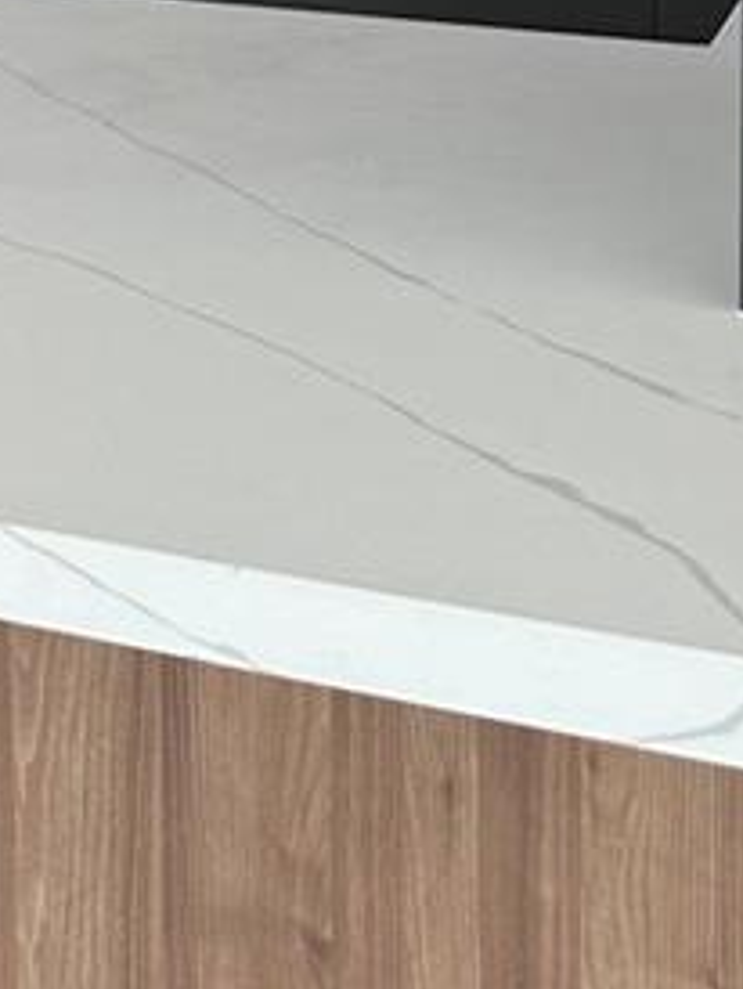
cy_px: -307
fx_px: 3000
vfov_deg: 17.5
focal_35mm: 105
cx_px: -711
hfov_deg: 12.5
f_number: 1.78
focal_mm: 6.86
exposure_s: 1/120
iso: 64
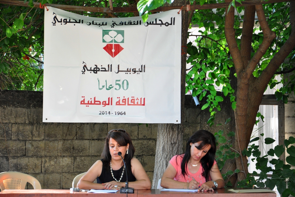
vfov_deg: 9.3
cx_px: 147
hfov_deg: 13.9
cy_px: 98
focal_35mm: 148
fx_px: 1212
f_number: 5.6
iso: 1000
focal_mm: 98
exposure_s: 1/80
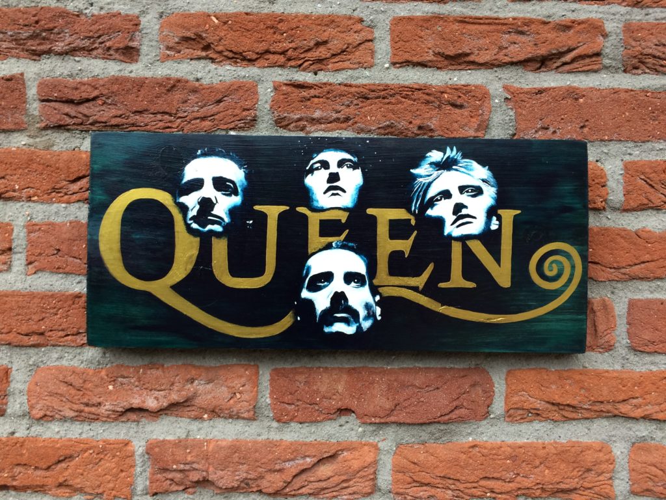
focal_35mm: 29
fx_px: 558
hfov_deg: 61.7
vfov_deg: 48.2
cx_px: 333
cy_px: 250
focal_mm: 4.15
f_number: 2.2
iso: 40
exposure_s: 1/33
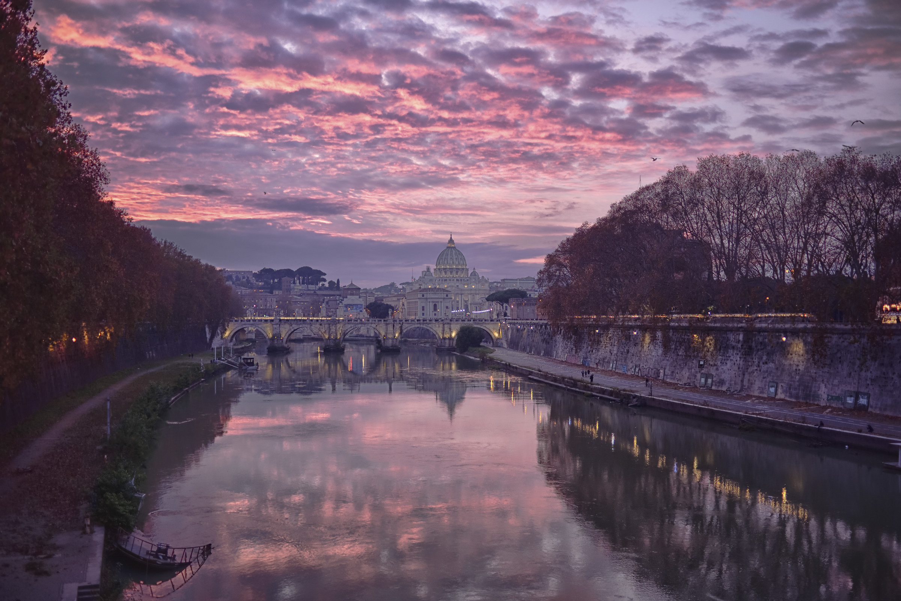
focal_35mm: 35
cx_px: 450
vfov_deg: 37.9
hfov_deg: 54.4
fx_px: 876
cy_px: 300
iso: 250
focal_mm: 35
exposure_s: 1/125
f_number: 2
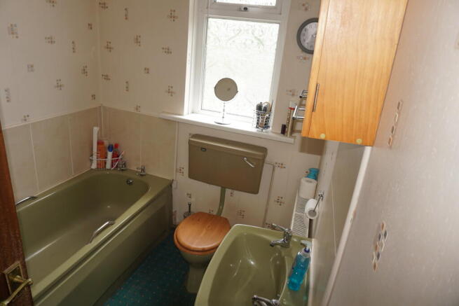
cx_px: 230
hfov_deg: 73.7
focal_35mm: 24
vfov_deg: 53.2
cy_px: 153
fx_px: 306
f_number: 4.5
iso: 100
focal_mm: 16
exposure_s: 1/60
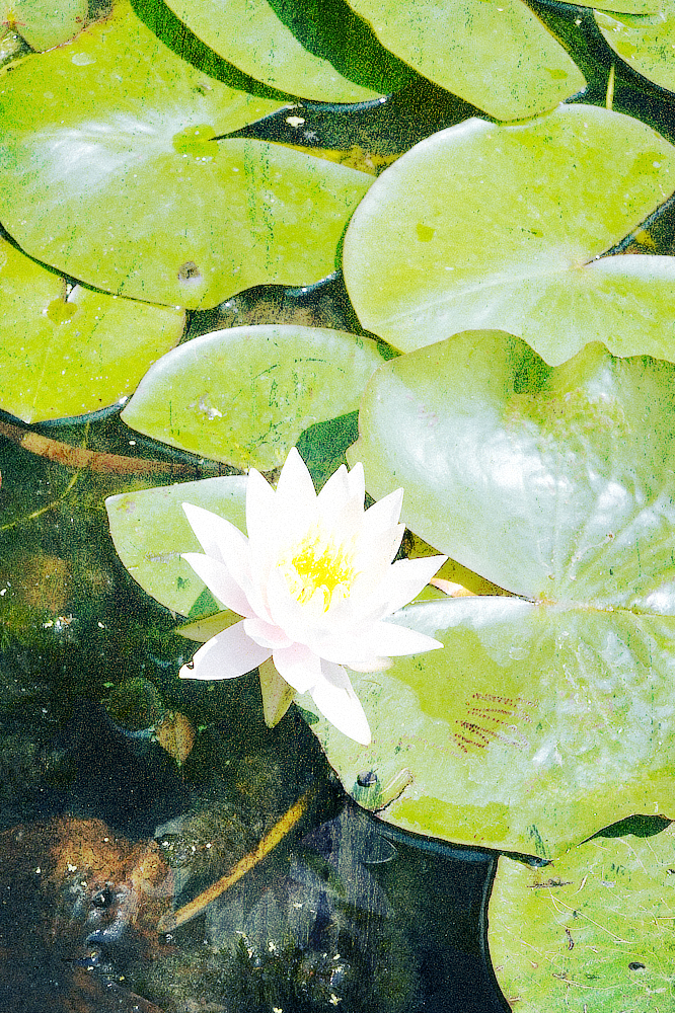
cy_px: 506
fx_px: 3996
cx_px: 338
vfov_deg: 14.5
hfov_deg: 9.7
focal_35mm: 142
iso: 100
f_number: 4.5
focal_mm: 51.6
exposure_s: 1/400
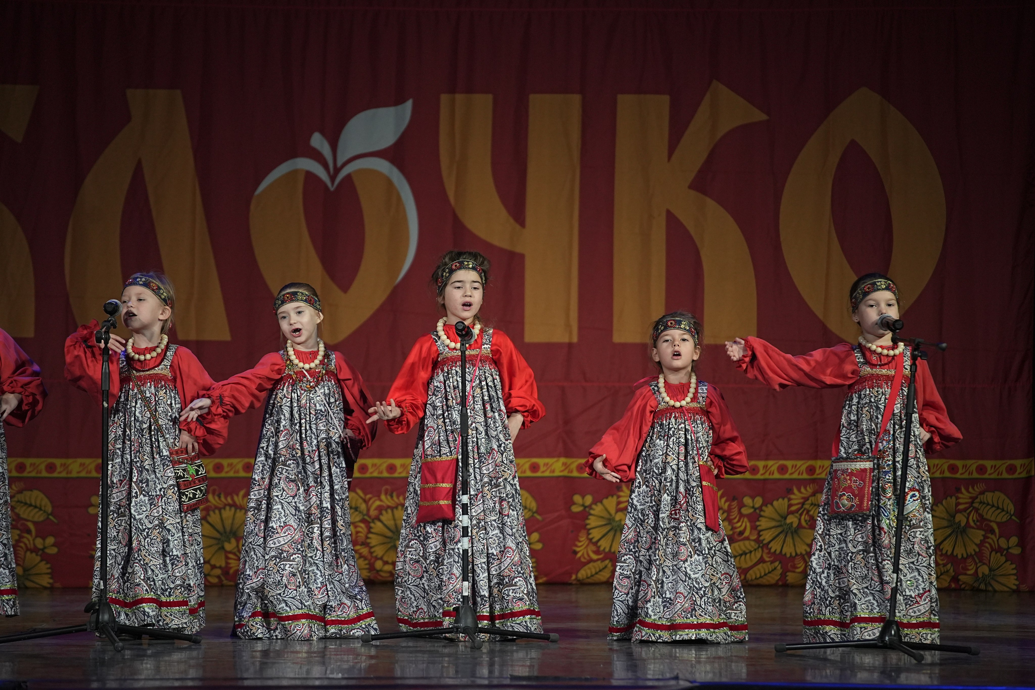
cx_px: 518
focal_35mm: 184
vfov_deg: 7.5
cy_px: 345
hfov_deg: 11.2
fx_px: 5290
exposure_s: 1/400
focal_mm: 184
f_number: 4
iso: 2000
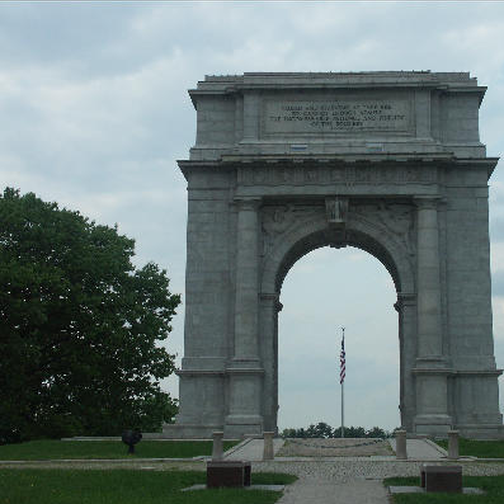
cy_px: 253
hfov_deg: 30.0
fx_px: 939
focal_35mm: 57
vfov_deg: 30.0
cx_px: 308
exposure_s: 1/250
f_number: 6.3
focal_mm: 12.42
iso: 100
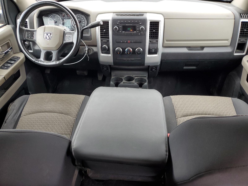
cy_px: 93
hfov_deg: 67.3
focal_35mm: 26
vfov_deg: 53.1
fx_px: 186
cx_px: 124
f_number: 1.5
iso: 61
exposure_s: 1/120
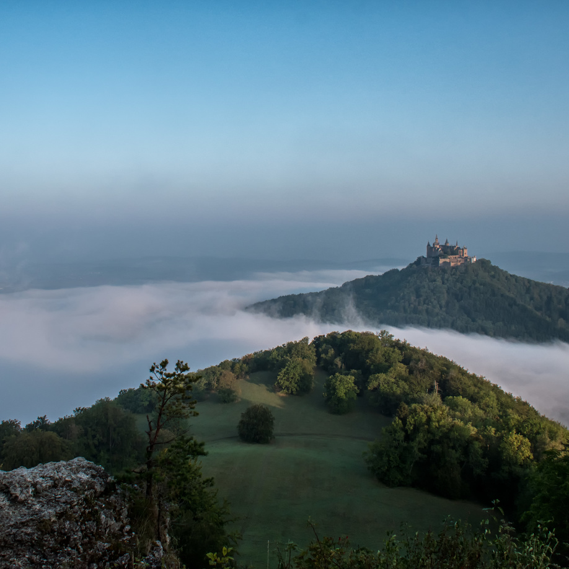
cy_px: 284
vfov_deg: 47.2
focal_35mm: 35
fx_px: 651
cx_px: 250
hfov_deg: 47.1
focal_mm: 18
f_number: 9
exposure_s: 1/800
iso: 250
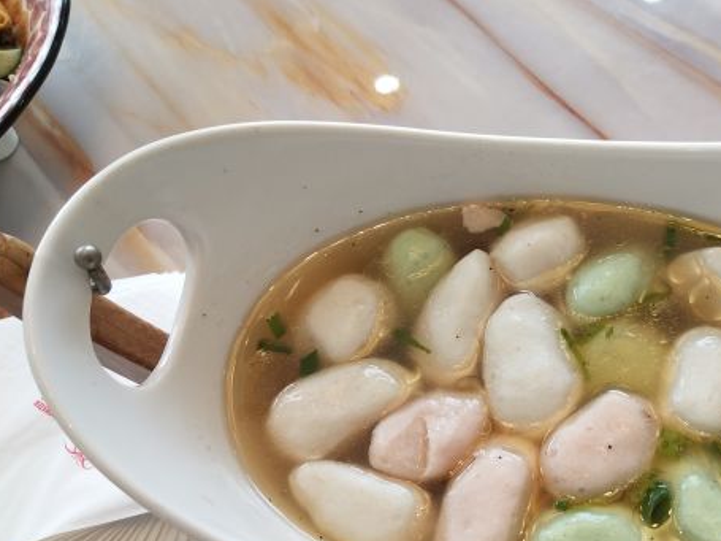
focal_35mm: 40
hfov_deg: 45.3
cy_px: 364
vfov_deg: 35.6
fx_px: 833
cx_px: 537
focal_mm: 3.88
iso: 80
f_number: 2
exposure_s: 1/50
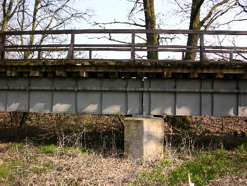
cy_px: 93
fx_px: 250
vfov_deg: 40.7
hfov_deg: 52.6
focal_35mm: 35
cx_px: 124
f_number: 6.3
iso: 50
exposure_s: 1/87.5
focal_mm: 8.9
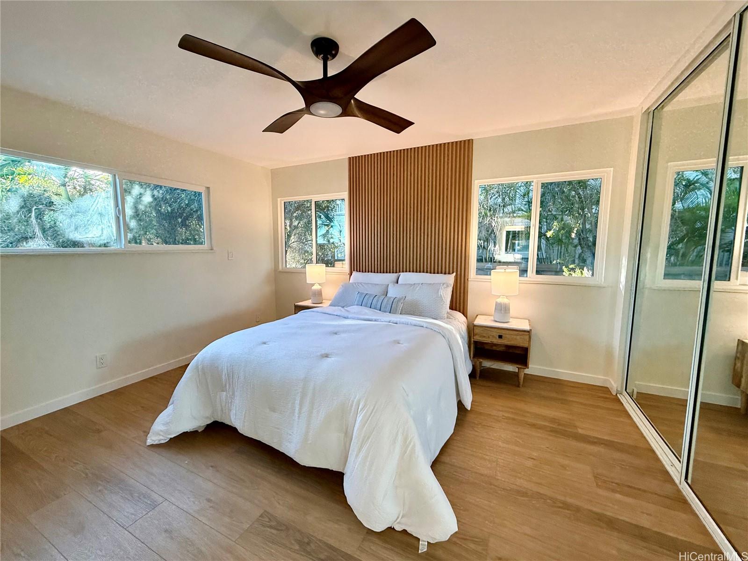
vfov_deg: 85.7
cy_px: 280
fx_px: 303
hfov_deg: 102.1
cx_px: 374
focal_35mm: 14
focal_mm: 2.22
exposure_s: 1/120
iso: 125
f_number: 2.2
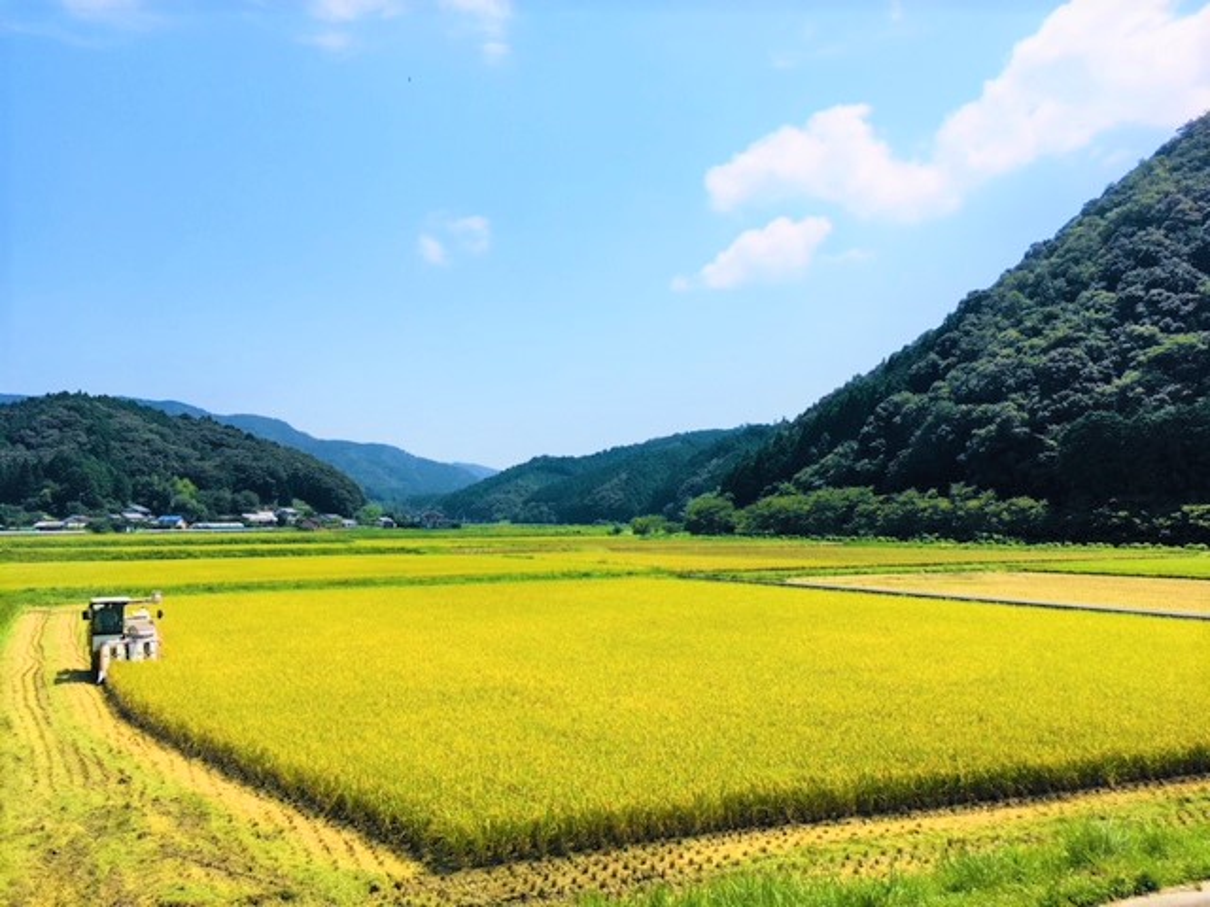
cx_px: 605
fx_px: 1014
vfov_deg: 48.2
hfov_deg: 61.7
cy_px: 454
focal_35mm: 29
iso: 25
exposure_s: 1/2404
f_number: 2.2
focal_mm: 4.15
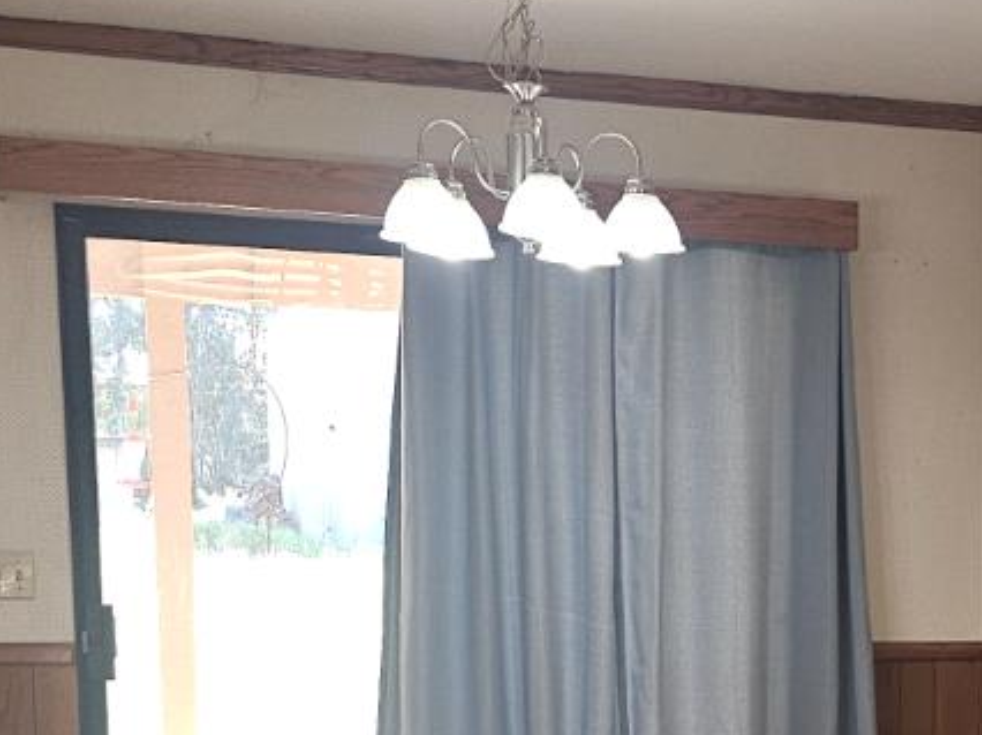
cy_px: 895
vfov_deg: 17.3
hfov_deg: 22.7
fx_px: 2297
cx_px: 1093
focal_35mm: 81
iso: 80
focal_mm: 6.3
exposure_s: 1/60
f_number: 1.7
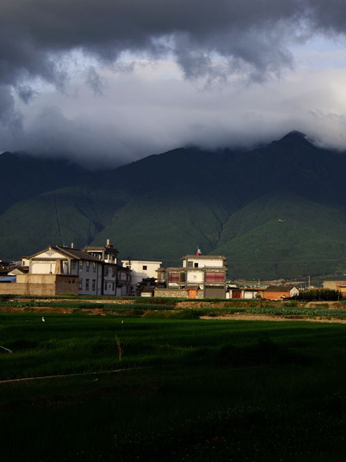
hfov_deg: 19.9
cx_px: 218
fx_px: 987
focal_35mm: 74
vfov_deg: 26.3
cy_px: 232
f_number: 8
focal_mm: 34
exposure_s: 1/180
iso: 100
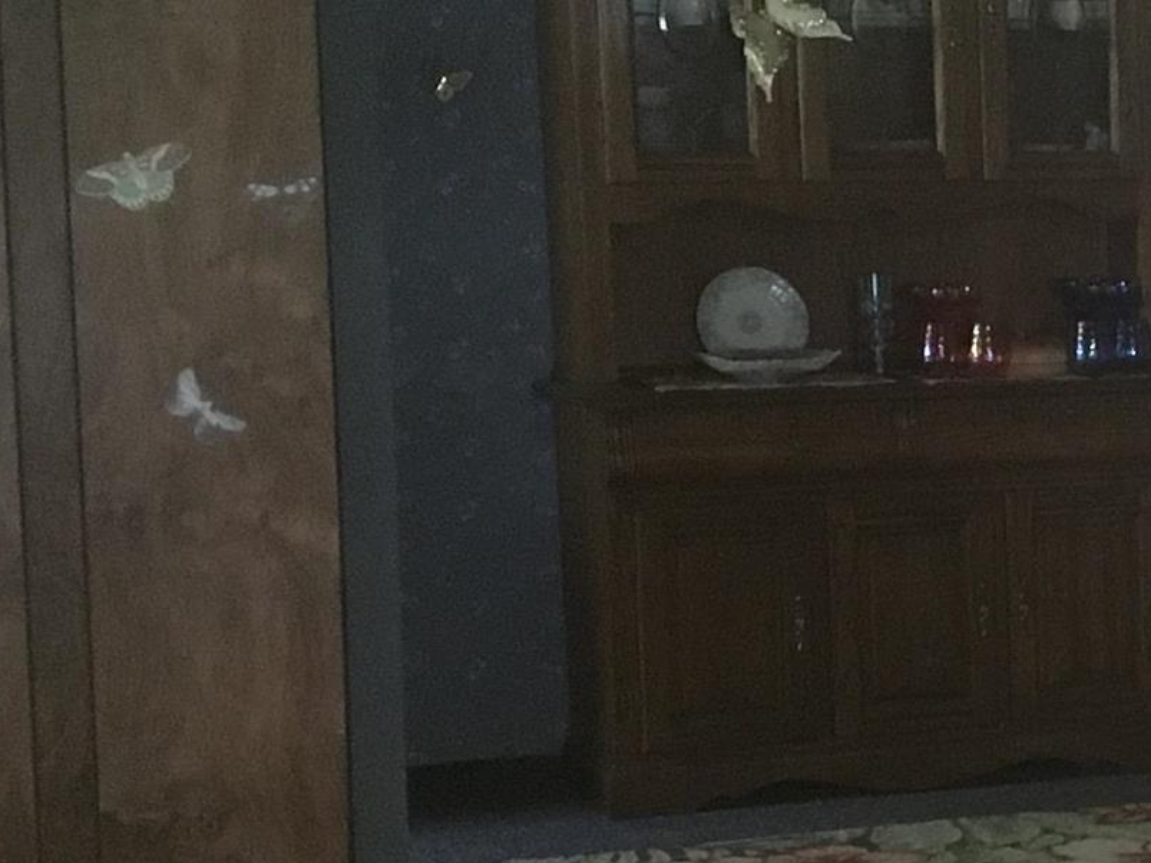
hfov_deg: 16.1
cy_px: 711
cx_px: 1752
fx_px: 3690
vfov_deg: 13.3
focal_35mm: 111
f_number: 2.2
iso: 200
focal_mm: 4.15
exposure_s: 1/15
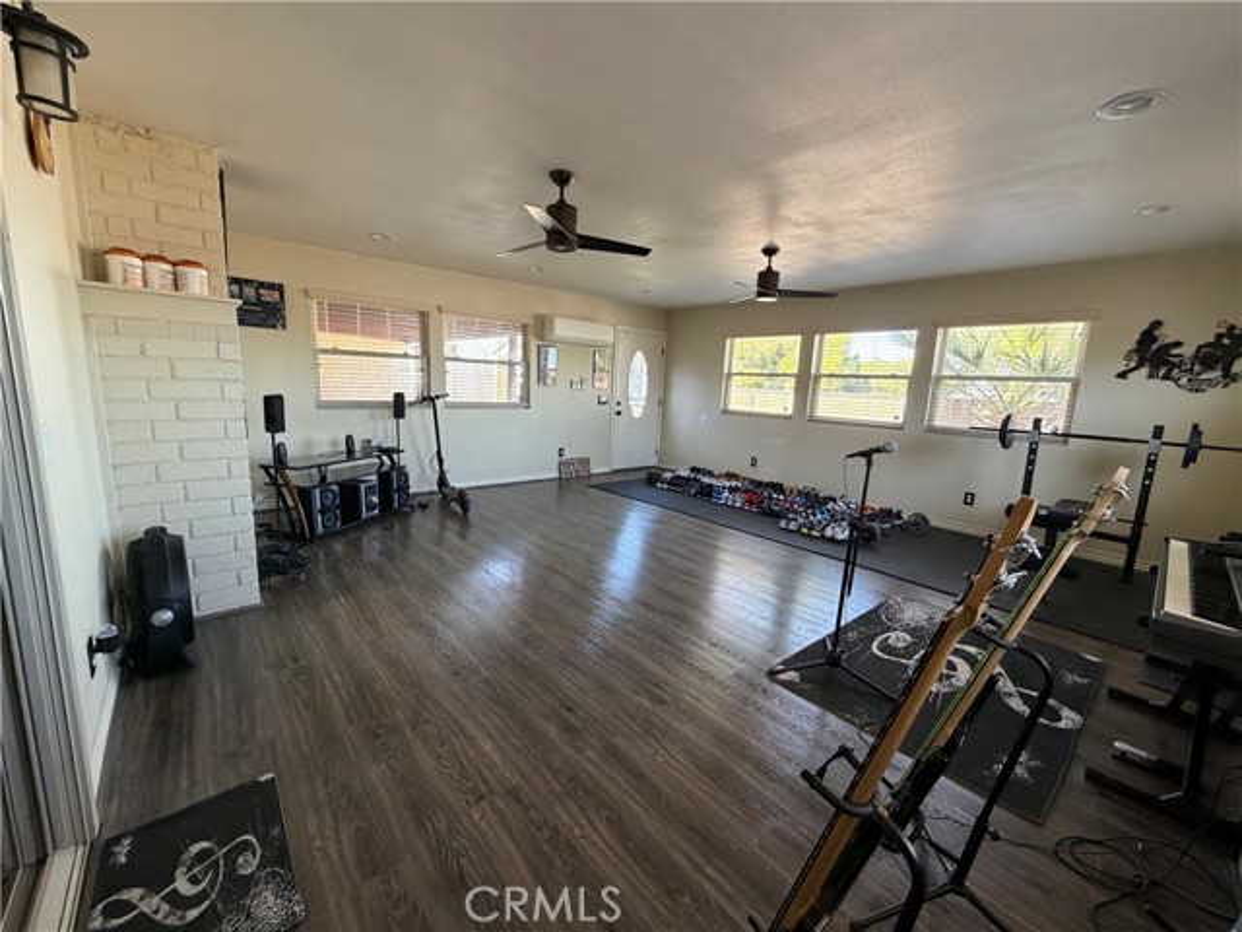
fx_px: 502
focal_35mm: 14
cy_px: 466
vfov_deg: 85.7
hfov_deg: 102.1
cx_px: 621
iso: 320
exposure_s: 1/75
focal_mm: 2.22
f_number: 2.2
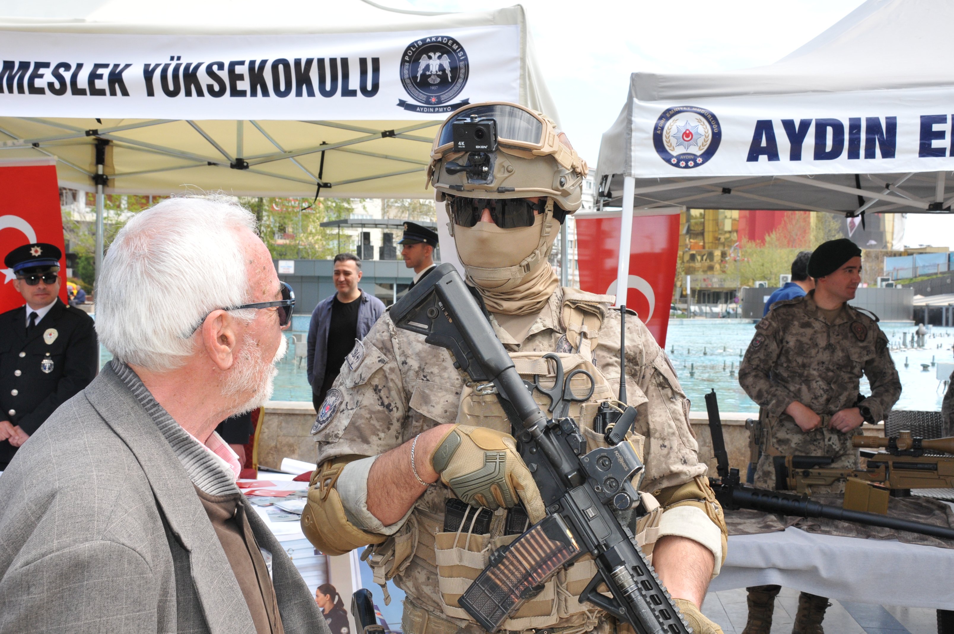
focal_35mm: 39
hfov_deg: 49.6
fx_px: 1032
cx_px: 477
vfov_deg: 34.1
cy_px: 317
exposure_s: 1/250
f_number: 8
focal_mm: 26
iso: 500
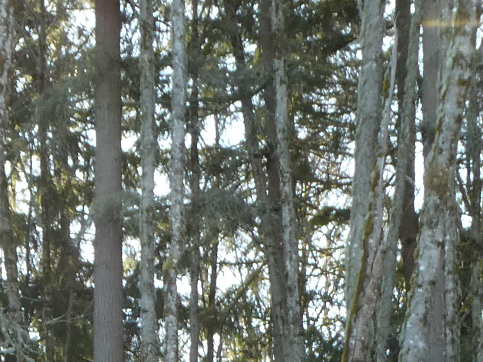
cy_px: 633
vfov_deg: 8.8
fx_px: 2274
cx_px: -244
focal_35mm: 163
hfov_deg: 11.6
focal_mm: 5.4
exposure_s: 1/80
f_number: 3.5
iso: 80
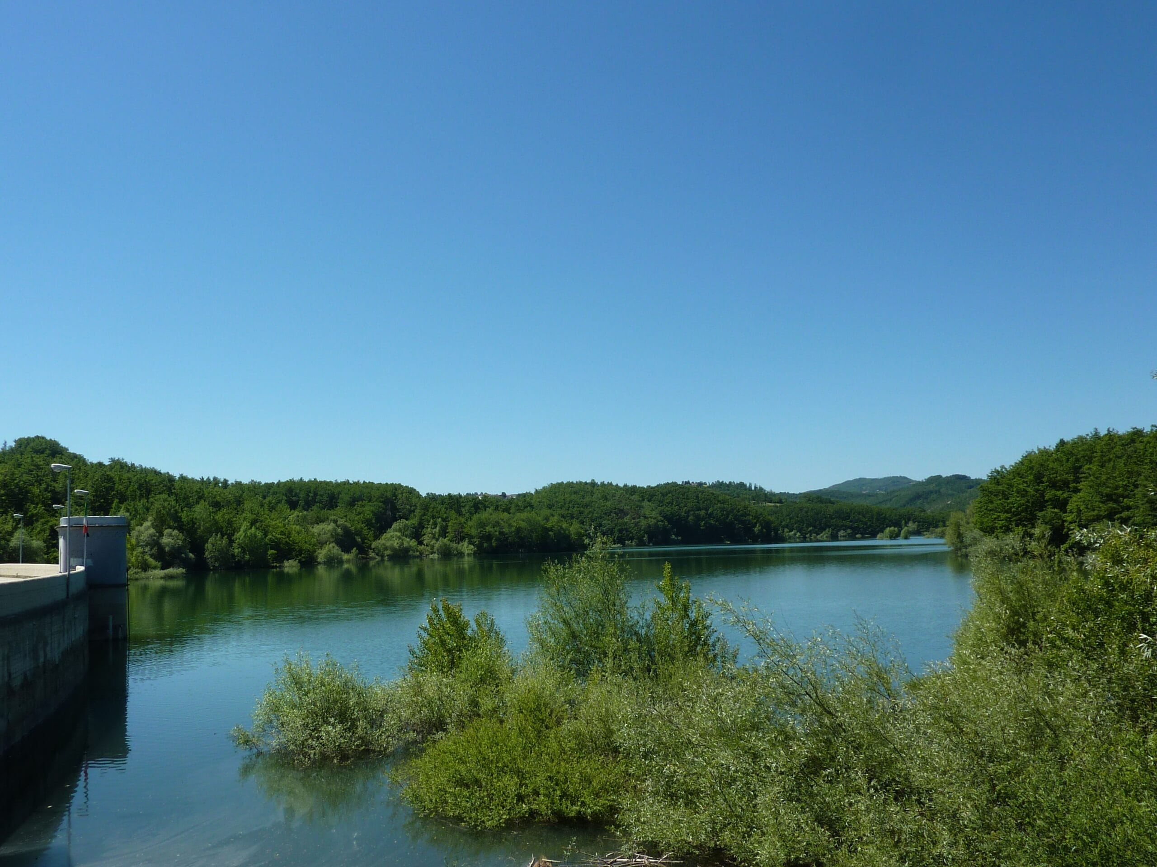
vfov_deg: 54.9
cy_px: 434
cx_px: 578
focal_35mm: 25
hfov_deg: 69.4
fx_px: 836
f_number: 5
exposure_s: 1/500
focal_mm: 4.1
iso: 80
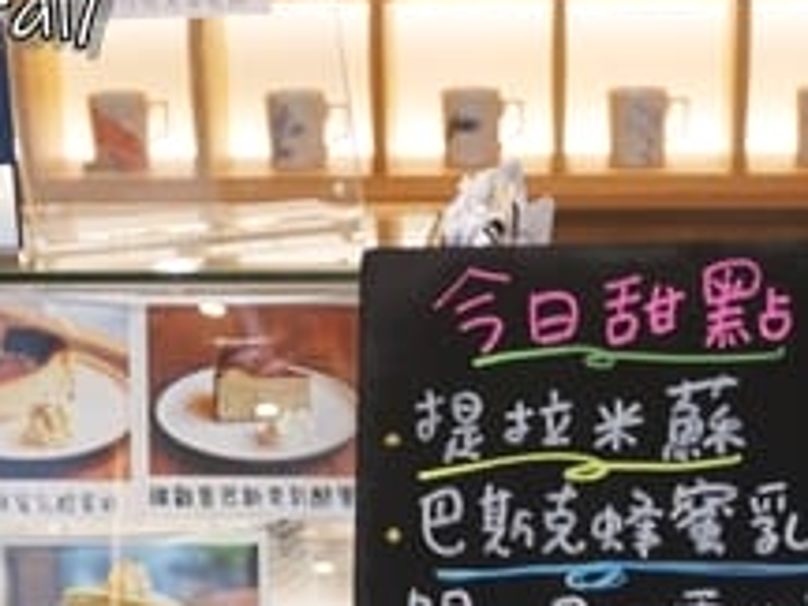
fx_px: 2311
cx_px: 458
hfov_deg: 19.8
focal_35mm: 99
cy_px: 894
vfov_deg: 14.0
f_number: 3.9
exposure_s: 1/60
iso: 800
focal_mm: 16
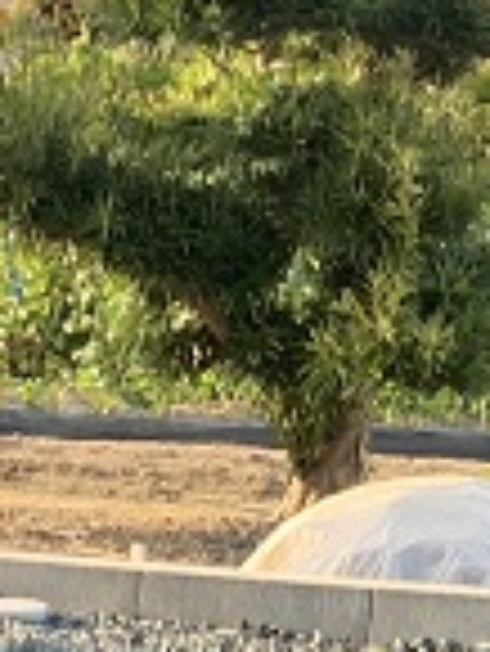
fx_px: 4335
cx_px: -526
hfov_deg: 6.3
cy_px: 1066
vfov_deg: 8.4
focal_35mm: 230
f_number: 2.4
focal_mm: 6
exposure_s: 1/122
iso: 40
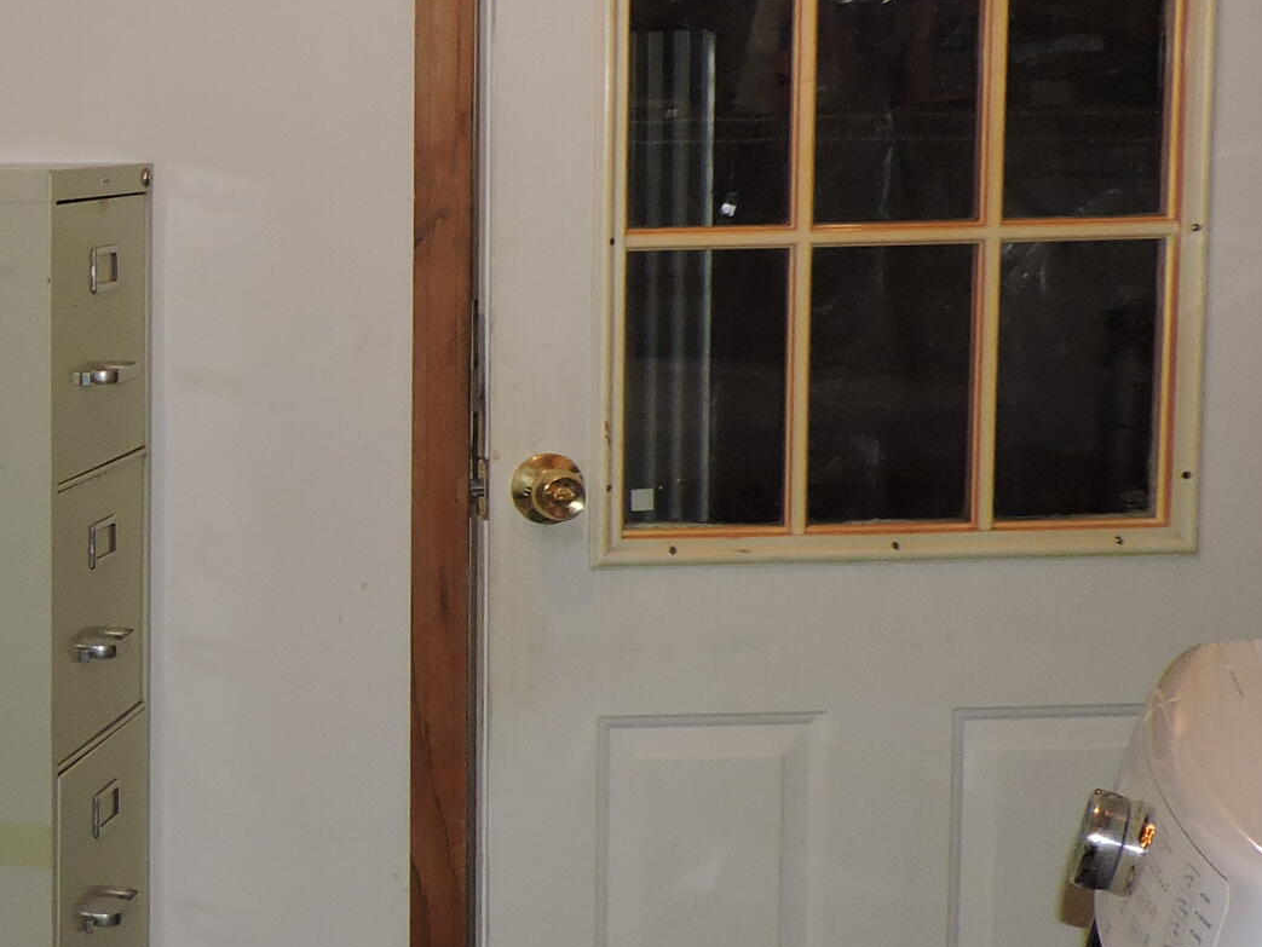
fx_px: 2516
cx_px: -257
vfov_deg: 21.3
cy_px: 446
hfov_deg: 25.3
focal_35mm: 69
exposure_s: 1/30
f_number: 3
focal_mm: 4.3
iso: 200
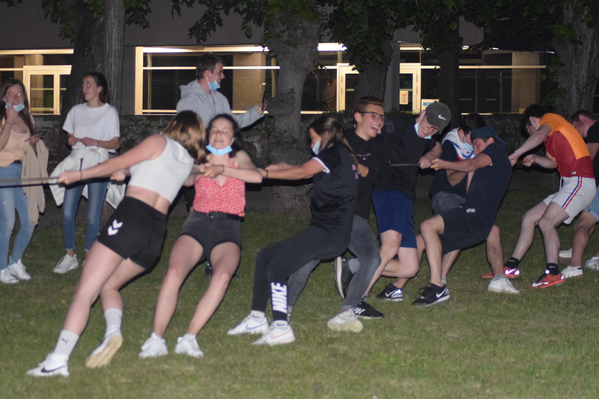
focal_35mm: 105
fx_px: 1747
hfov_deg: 19.5
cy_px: 200
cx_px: 300
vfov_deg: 13.0
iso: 3200
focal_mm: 70
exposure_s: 1/60
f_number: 4
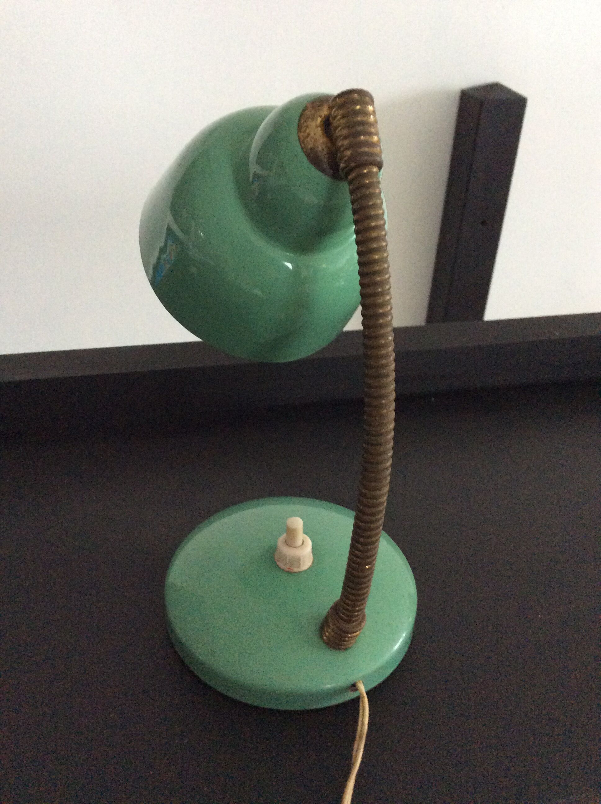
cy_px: 402
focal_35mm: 32
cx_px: 300
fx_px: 743
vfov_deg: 56.9
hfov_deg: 44.1
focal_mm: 3.3
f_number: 2.4
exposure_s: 1/25
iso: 320
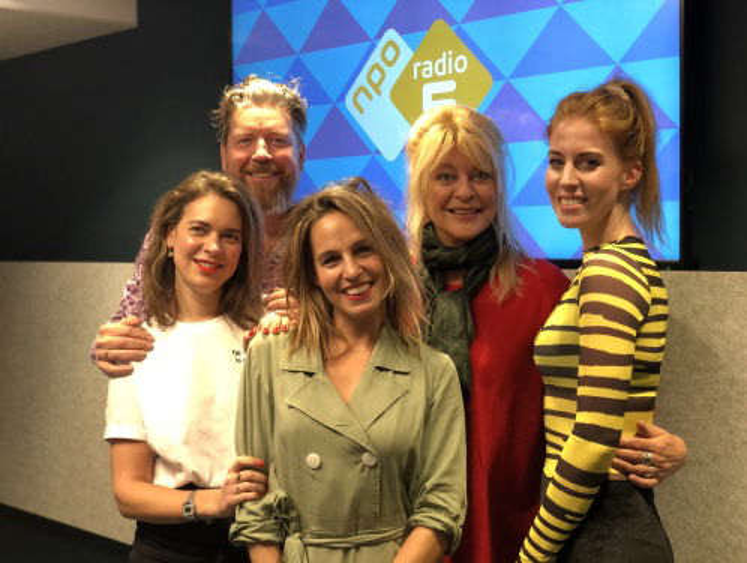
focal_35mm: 52
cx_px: 374
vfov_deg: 28.1
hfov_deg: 36.8
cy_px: 282
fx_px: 1124
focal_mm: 6
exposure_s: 1/40
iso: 80
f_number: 2.4
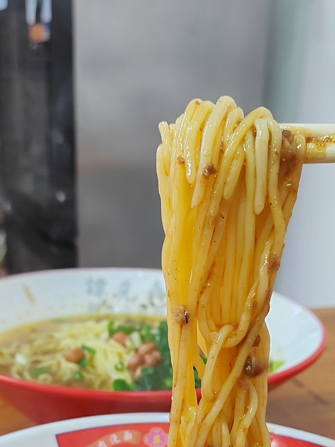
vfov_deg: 32.2
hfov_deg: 26.0
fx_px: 723
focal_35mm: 56
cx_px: 136
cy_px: 427
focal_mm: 5.52
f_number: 1.9
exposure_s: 1/100
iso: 320
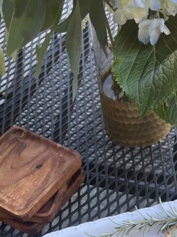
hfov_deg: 21.6
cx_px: 95
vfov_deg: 26.2
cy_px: 266
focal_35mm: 68
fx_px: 464
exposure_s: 1/121
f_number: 1.5
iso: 40
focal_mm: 5.7
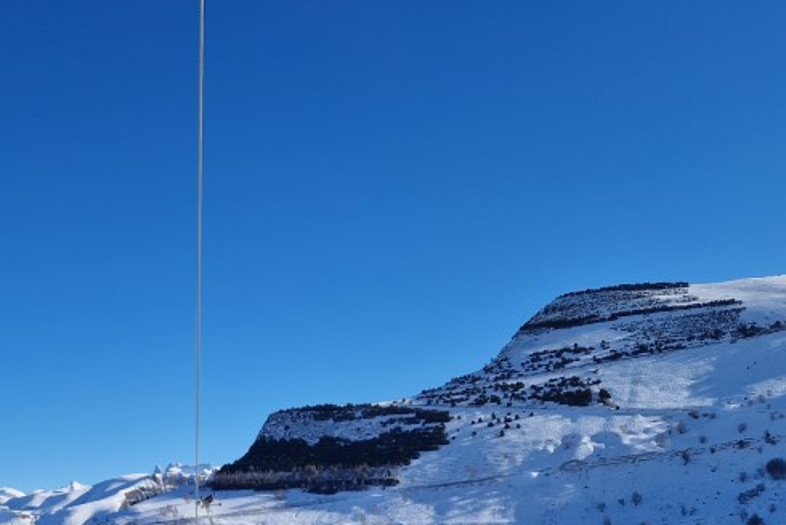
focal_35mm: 50
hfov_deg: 37.4
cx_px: 103
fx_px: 1092
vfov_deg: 25.3
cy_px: 557
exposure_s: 1/2760
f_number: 1.8
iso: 50
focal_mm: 5.4
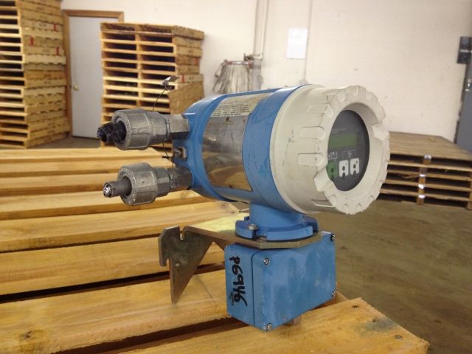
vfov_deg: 40.7
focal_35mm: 35
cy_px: 177
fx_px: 477
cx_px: 236
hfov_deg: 52.6
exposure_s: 1/20
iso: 125
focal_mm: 4.28
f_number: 2.4
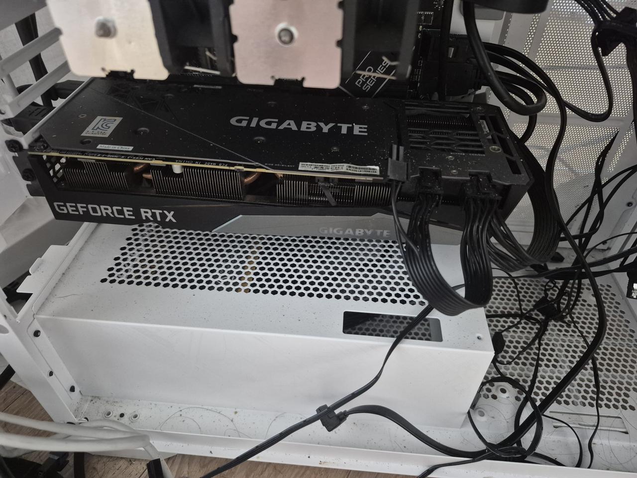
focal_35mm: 23
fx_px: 423
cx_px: 318
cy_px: 239
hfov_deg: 73.9
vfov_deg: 58.9
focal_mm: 5.4
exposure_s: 1/60
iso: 1250
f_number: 1.8
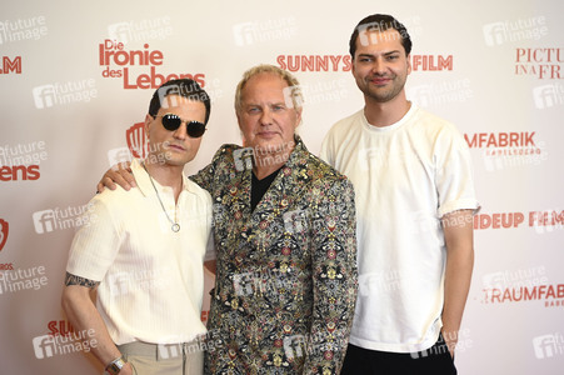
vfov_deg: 18.2
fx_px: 1174
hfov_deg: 27.0
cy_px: 188
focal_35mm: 75
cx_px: 282
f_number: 2.8
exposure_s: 1/125
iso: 320
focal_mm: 75
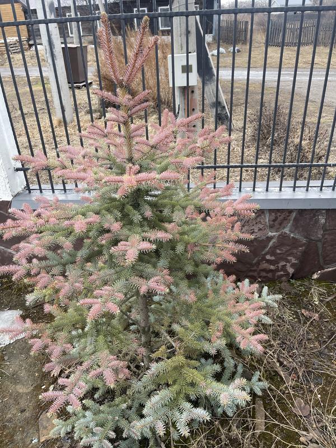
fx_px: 324
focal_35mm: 25
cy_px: 224
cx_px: 168
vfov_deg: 69.4
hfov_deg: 54.9
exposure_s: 1/488
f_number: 1.6
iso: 32
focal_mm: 5.1
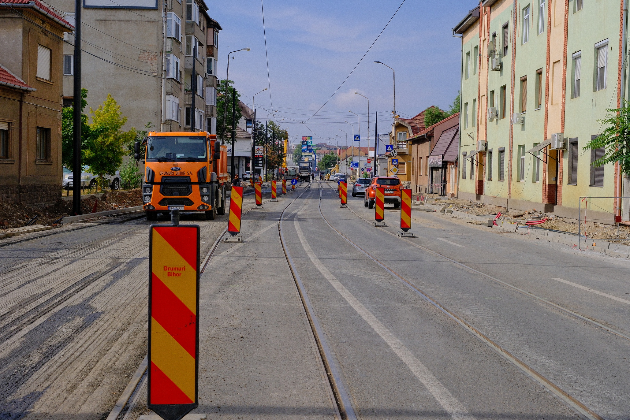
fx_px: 857
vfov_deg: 27.5
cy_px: 210
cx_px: 315
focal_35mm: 49
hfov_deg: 40.3
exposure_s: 1/2000
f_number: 6.4
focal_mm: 32.5
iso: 640
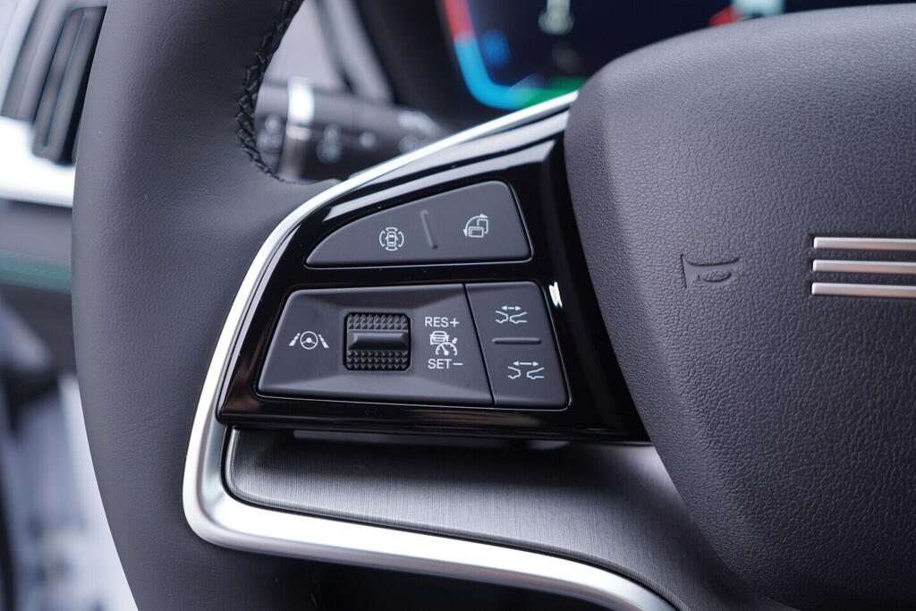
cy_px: 306
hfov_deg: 53.1
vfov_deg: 36.9
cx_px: 458
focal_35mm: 36
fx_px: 916
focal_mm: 24
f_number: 2.8
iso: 160
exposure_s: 1/40
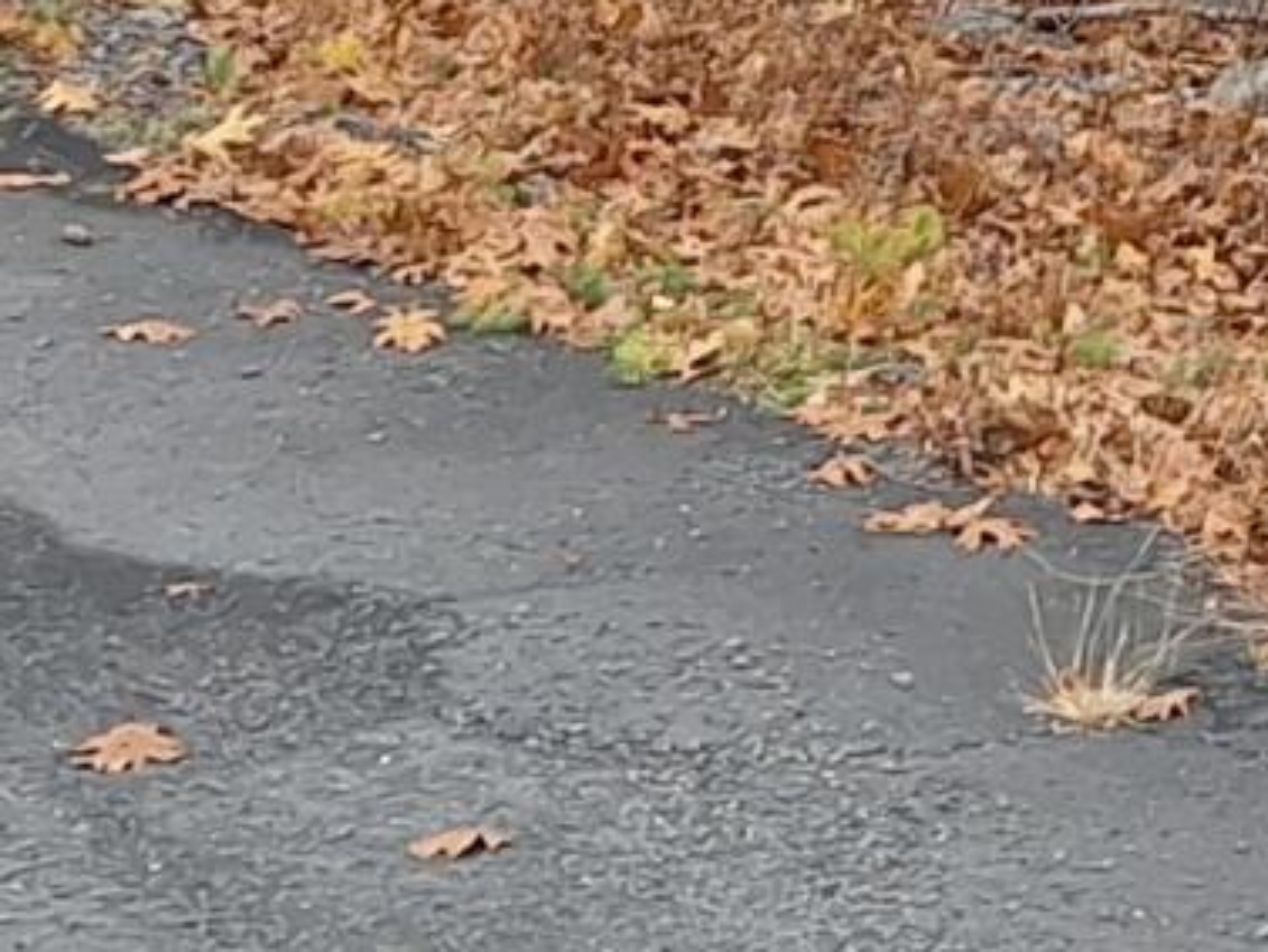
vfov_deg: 7.2
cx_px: 1709
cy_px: -1874
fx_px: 6706
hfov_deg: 10.5
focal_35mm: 183
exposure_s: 1/120
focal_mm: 5.54
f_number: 1.8
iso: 50
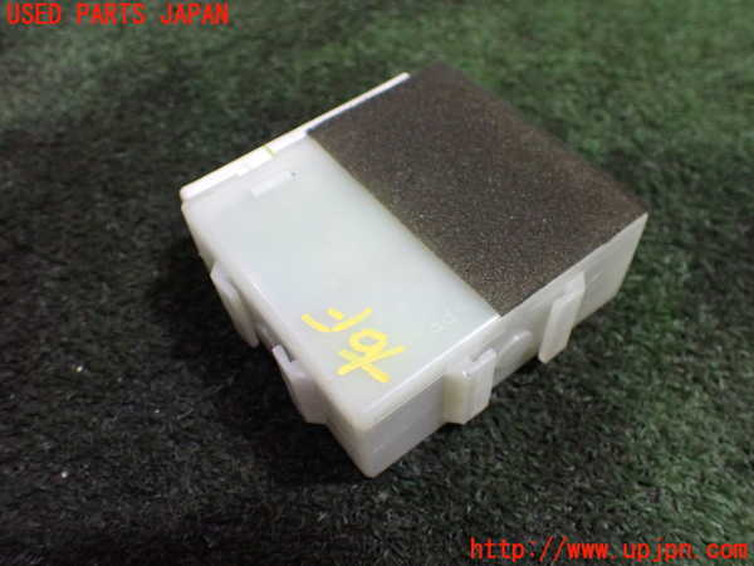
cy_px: 283
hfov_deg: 60.0
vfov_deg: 46.8
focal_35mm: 30
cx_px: 377
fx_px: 653
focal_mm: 5.4
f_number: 2.3
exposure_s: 1/125
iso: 800
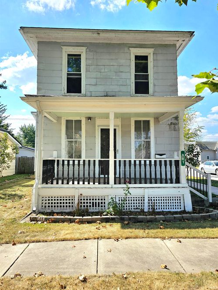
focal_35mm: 23
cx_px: 109
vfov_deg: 73.9
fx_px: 193
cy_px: 145
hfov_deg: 58.9
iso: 20
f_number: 1.7
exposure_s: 1/1250
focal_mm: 6.3
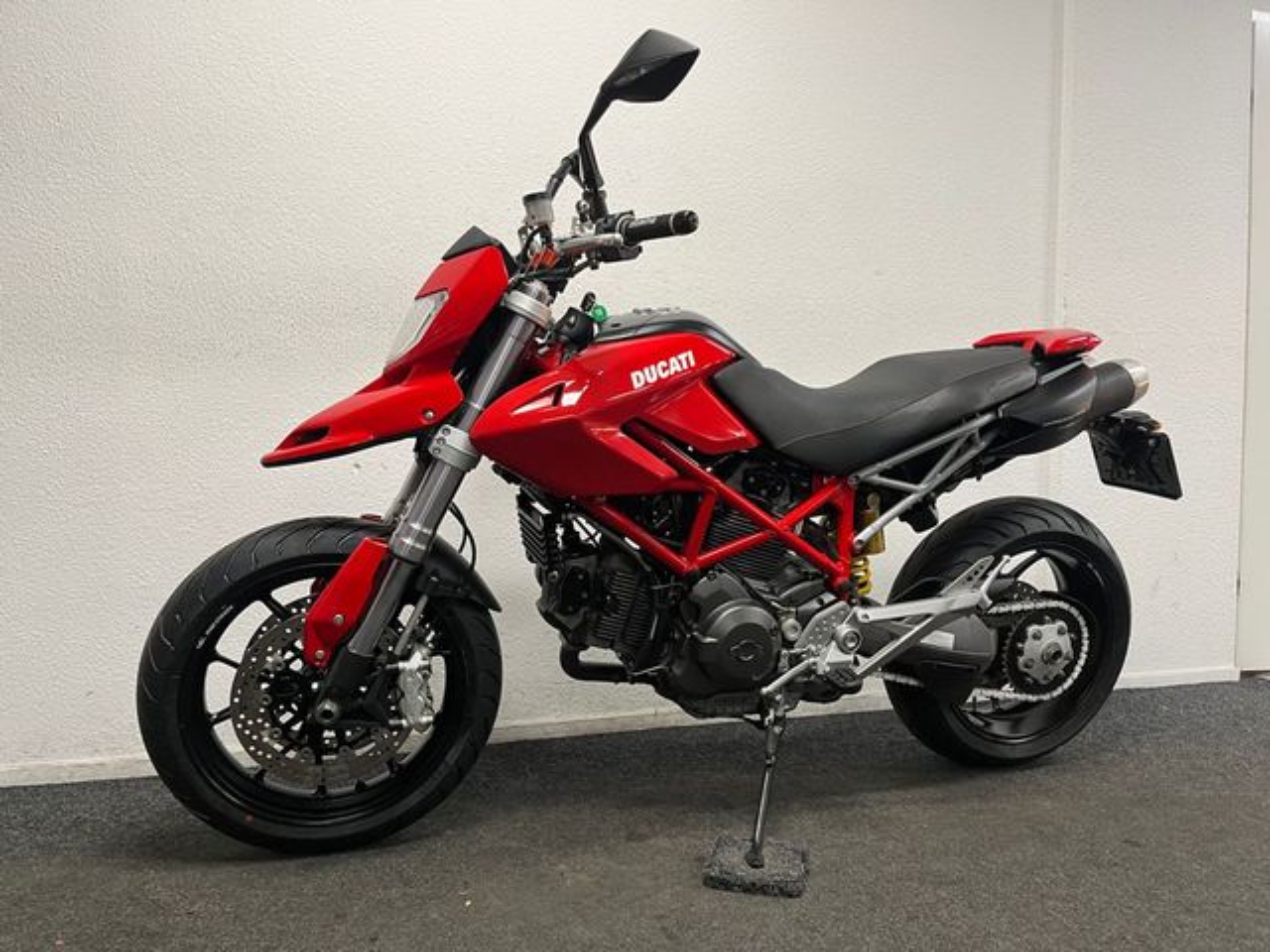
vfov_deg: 53.1
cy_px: 476
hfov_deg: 67.3
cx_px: 635
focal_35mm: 26
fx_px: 954
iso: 80
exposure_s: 1/50
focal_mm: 5.1
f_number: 1.6
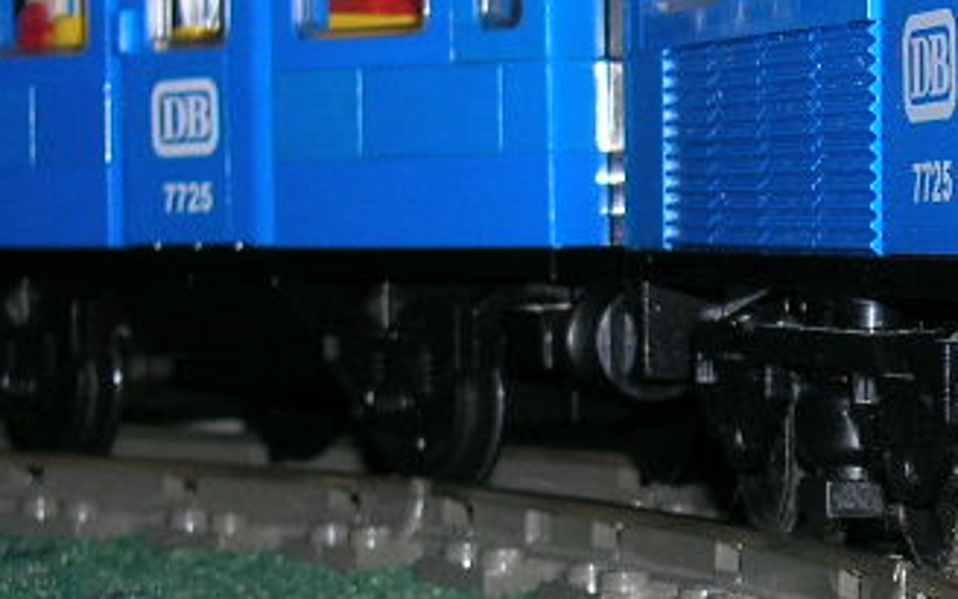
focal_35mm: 152
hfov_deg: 13.6
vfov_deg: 8.6
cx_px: 964
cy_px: 251
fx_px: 3969
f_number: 3.2
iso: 50
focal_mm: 7.7
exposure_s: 1/60.1
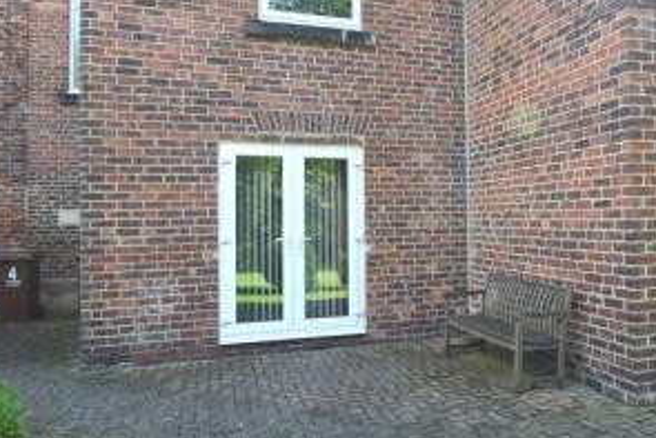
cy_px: 206
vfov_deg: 45.0
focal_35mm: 29
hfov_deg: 62.9
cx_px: 405
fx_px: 529
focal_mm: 12
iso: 220
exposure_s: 1/125
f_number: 5.6
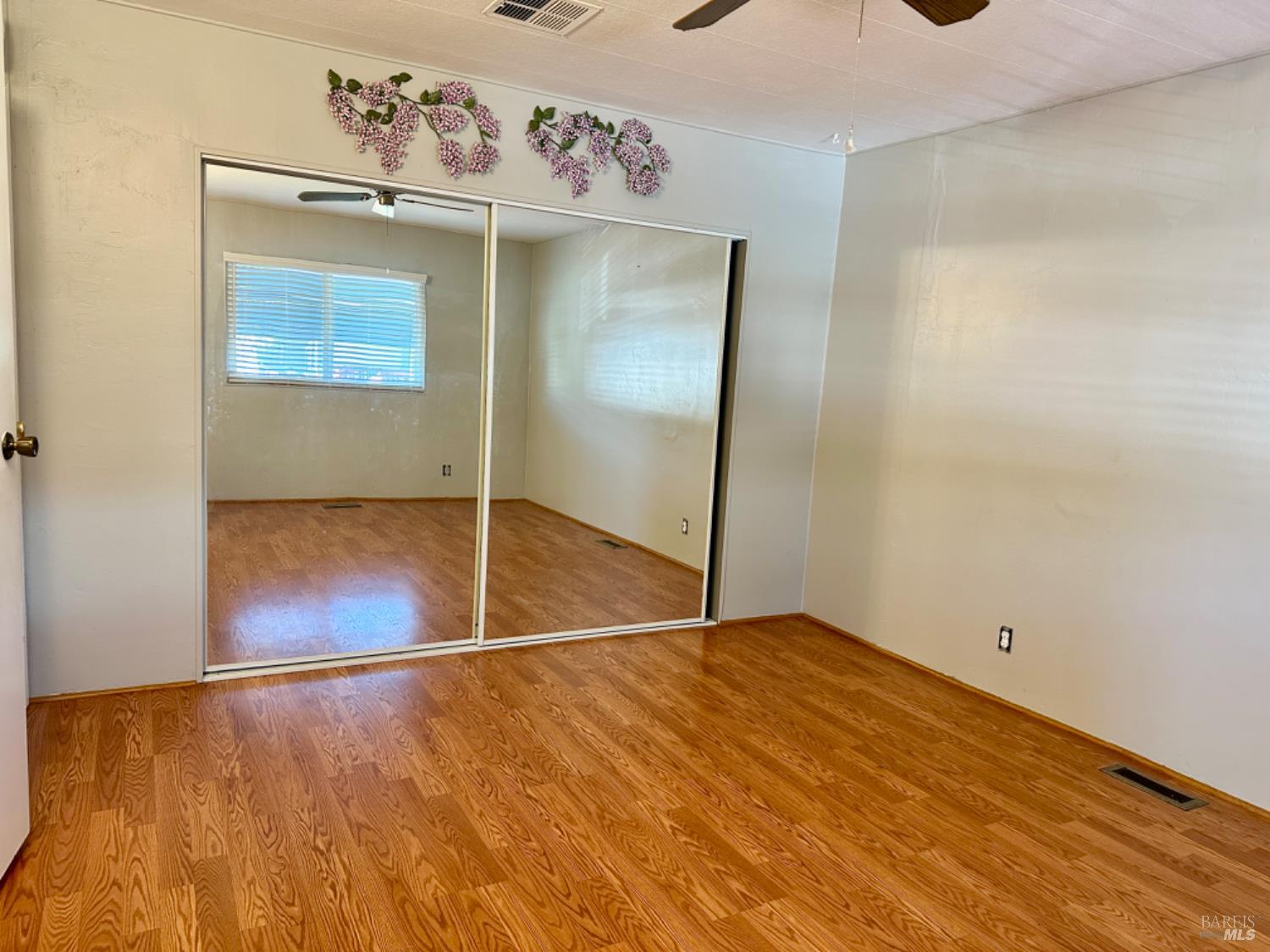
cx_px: 635
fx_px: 881
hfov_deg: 71.6
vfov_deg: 56.8
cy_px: 476
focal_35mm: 24
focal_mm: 6.86
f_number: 1.78
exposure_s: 1/60
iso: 200
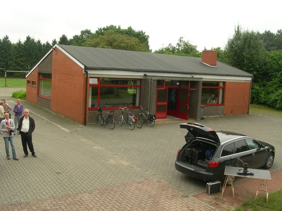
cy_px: 106
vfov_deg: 37.7
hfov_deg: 49.0
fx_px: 310
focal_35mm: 38
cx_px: 141
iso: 50
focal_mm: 7.8
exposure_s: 1/107
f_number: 4.8
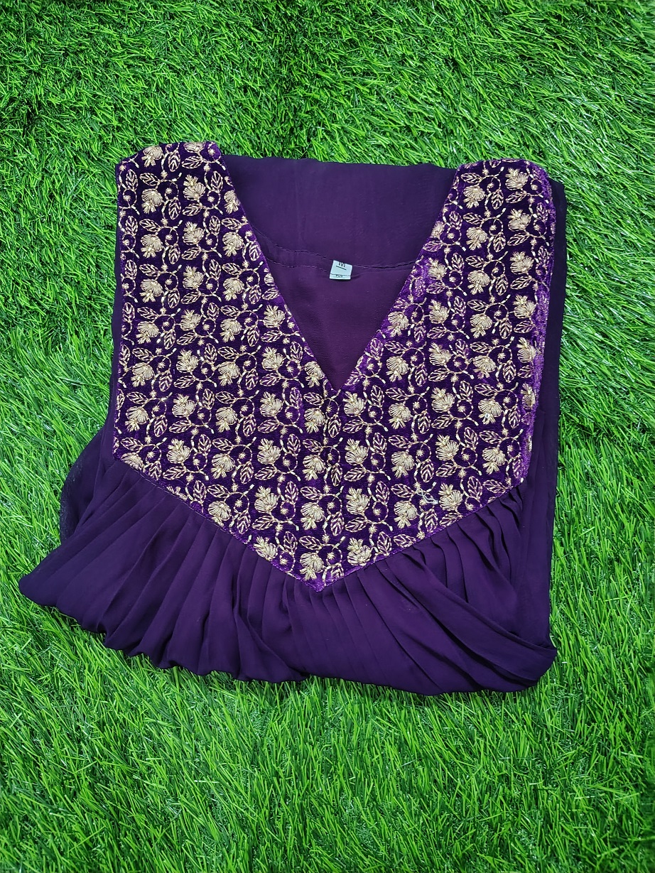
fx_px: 605
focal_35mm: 24
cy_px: 436
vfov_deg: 71.6
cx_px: 328
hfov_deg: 56.8
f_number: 1.8
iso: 1677
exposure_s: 1/33.3
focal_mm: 5.56
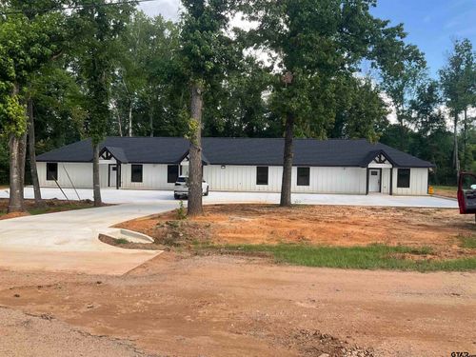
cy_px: 178
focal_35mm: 29
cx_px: 238
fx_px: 399
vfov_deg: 48.2
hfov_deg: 61.7
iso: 25
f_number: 1.8
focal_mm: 3
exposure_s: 1/495
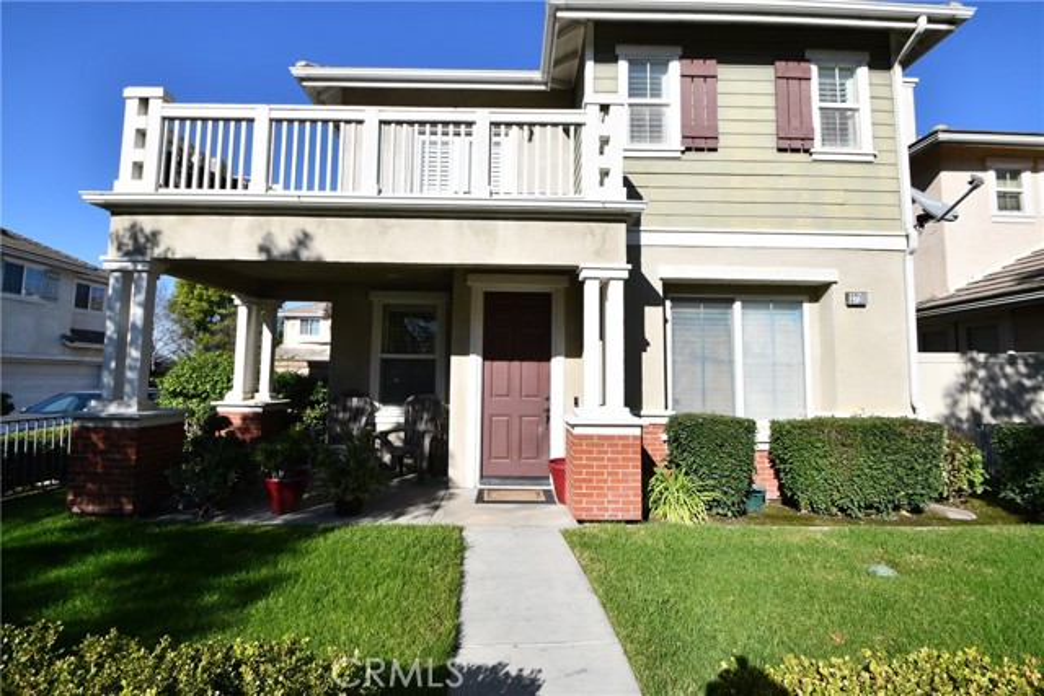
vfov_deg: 77.4
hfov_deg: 100.4
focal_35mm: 15
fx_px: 435
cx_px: 522
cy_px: 348
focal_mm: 10
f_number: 10
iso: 100
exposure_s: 1/250
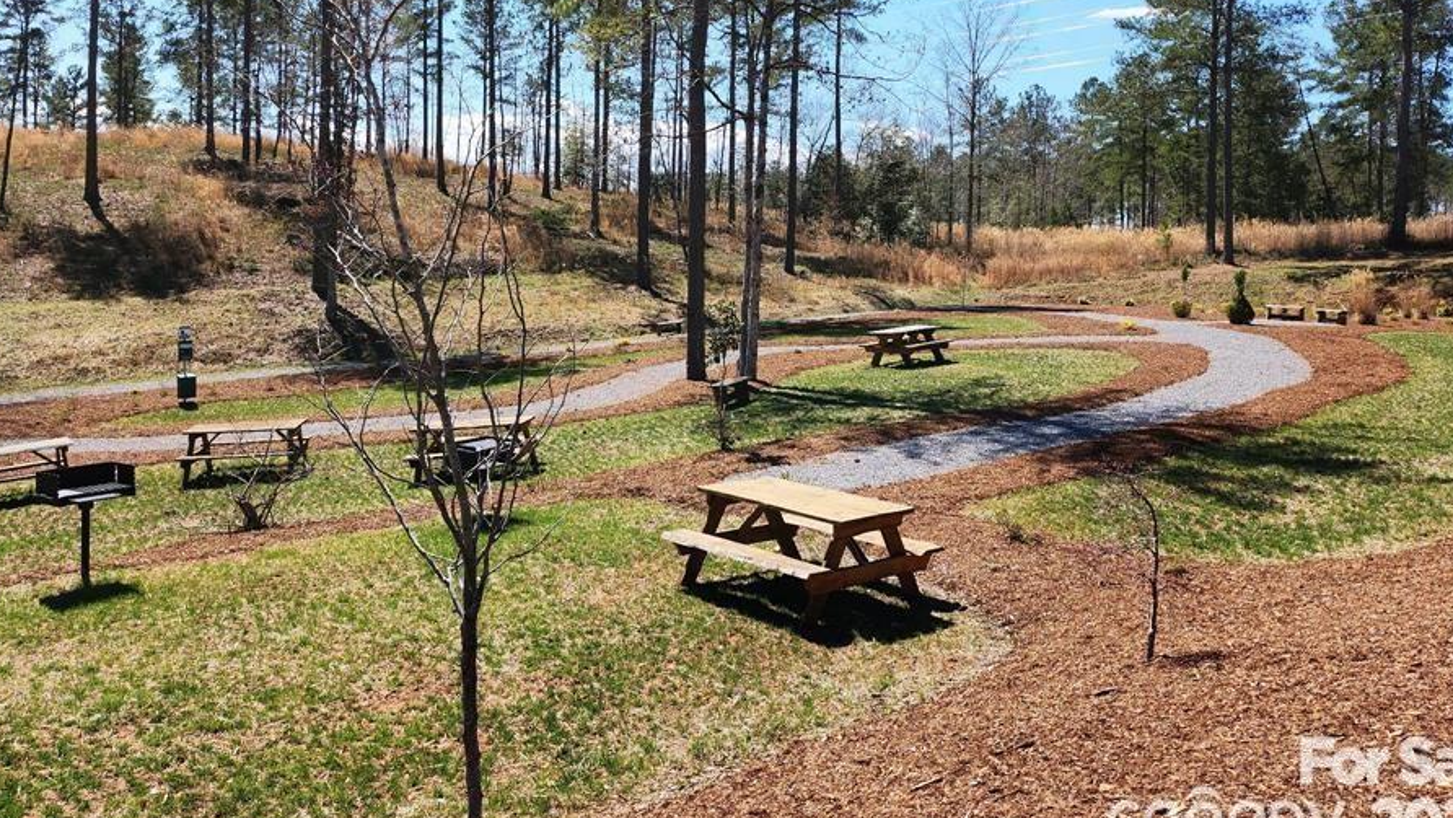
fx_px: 1156
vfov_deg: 38.5
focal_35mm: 30
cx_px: 735
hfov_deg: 64.3
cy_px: 264
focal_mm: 5
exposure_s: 1/2371
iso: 50
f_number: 1.8
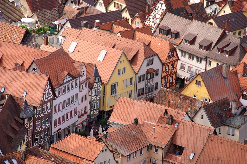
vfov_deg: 6.8
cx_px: 124
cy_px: 82
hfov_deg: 10.2
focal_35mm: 202
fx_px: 1388
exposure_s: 1/125
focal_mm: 135
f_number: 9
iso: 100
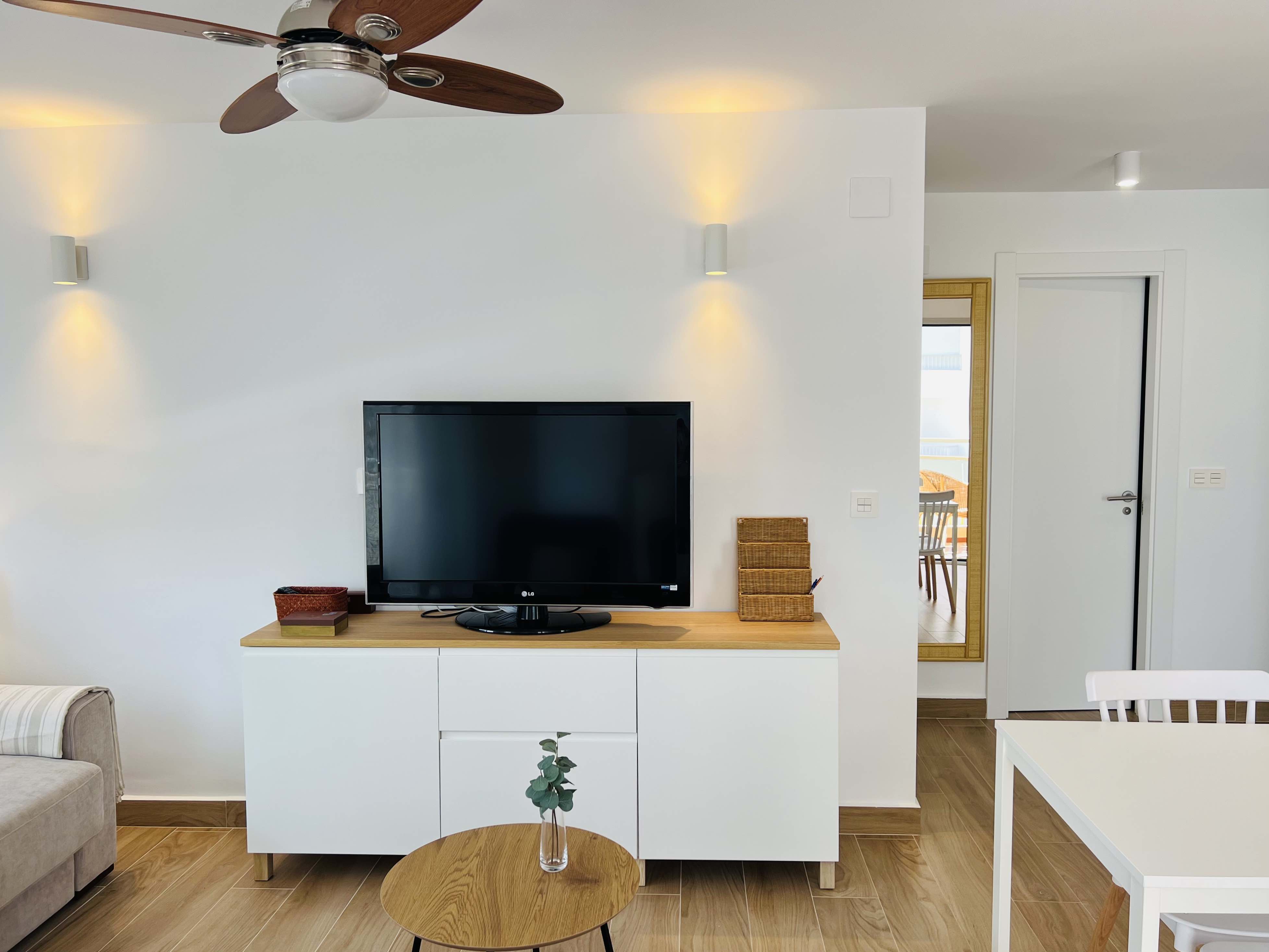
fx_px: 953
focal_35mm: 26
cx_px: 634
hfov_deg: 67.3
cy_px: 476
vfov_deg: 53.1
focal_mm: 5.7
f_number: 1.5
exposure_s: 1/121
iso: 40
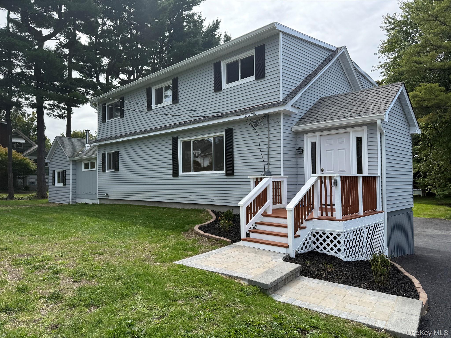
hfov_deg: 71.6
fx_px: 313
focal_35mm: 24
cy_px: 169
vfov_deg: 56.8
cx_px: 226
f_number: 1.78
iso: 80
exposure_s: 1/2611
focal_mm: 6.76
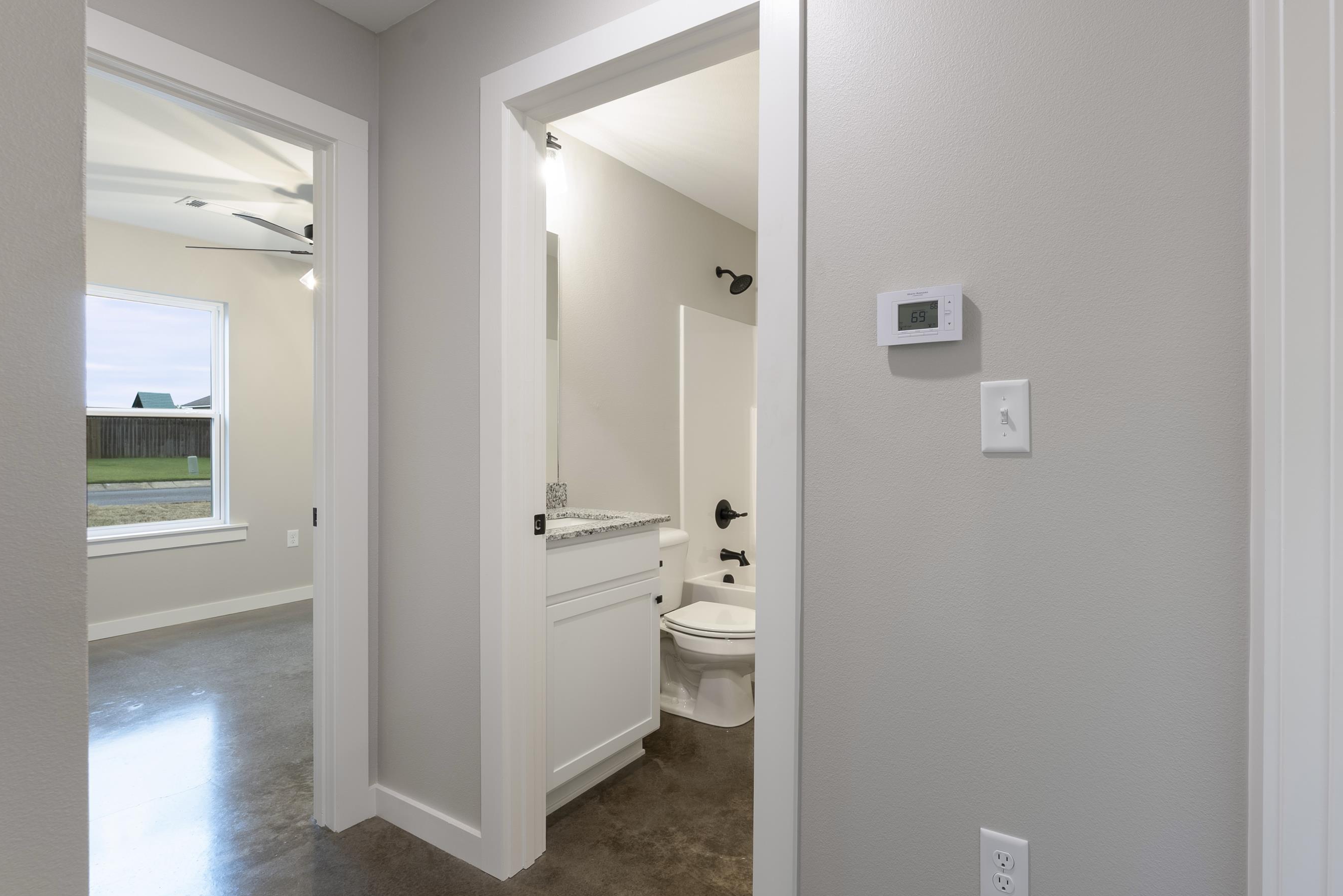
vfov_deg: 67.4
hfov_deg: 89.8
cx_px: 729
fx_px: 672
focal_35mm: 18
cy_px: 440
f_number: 9
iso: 250
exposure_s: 1/1.25
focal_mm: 16
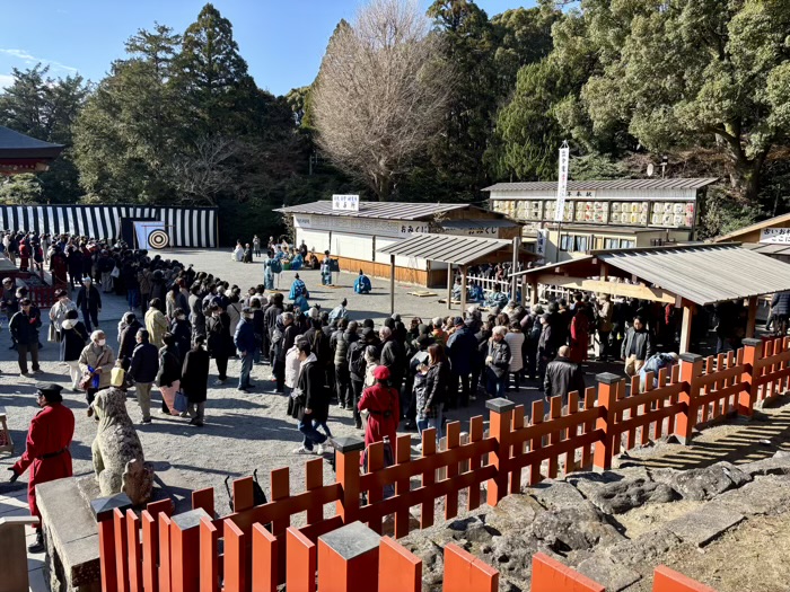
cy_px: 296
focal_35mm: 26
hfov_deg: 67.3
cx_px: 395
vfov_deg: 53.1
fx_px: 593
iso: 50
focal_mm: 5.96
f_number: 1.6
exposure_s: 1/1295
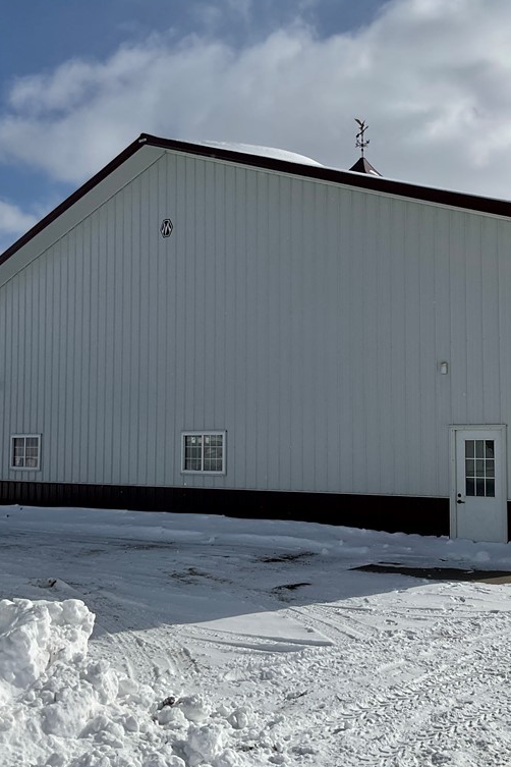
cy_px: 383
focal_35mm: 41
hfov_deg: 31.9
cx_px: 401
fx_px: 873
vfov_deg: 47.4
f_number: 1.8
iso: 16
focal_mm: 3
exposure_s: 1/8621
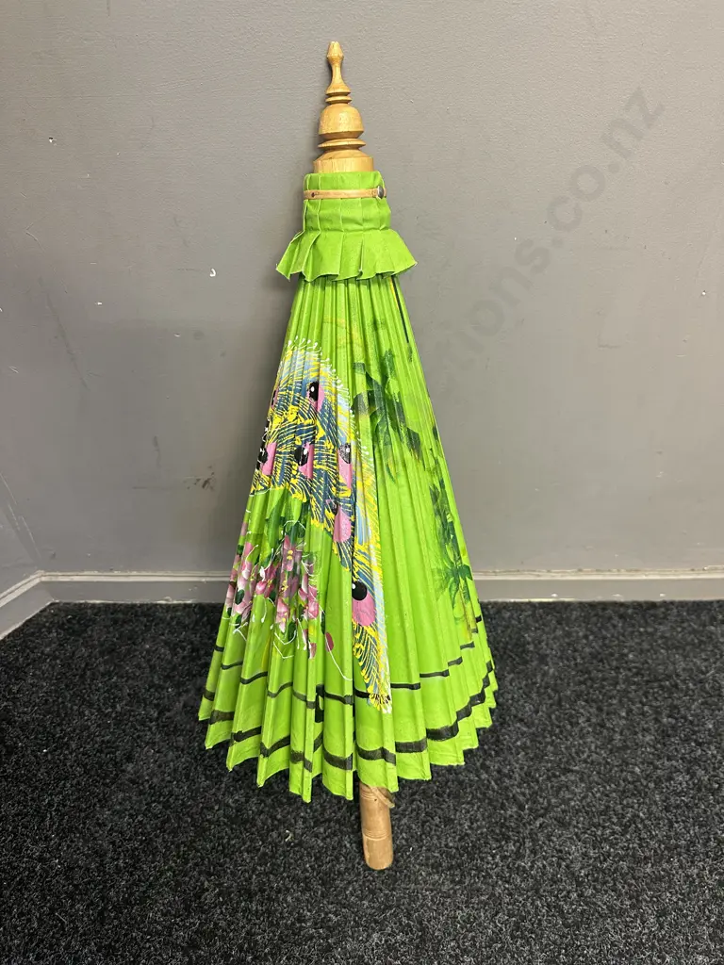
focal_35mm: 24
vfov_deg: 71.6
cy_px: 482
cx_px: 362
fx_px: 669
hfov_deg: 56.8
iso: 250
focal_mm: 6.86
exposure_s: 1/50
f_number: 1.78
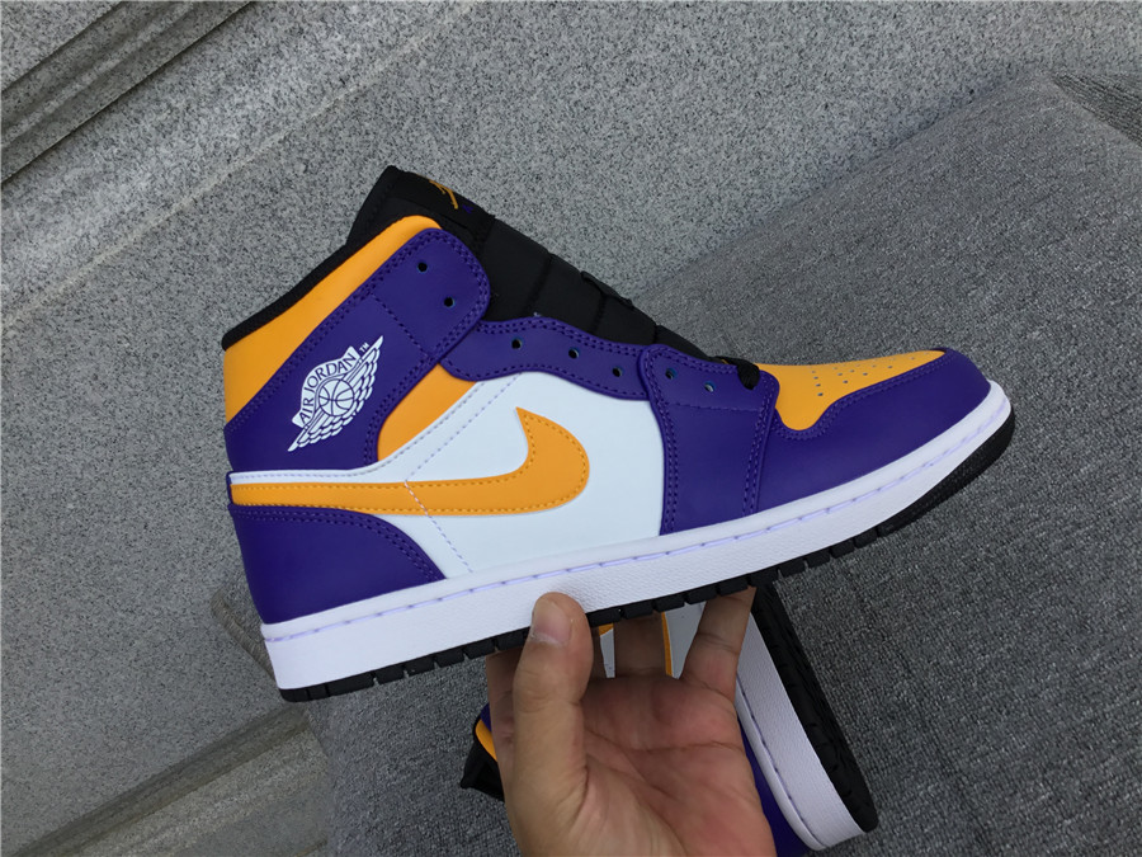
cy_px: 428
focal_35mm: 31
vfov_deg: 45.4
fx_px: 1023
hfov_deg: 58.4
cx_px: 571
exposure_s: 1/250
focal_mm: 3.3
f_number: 2.4
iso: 25
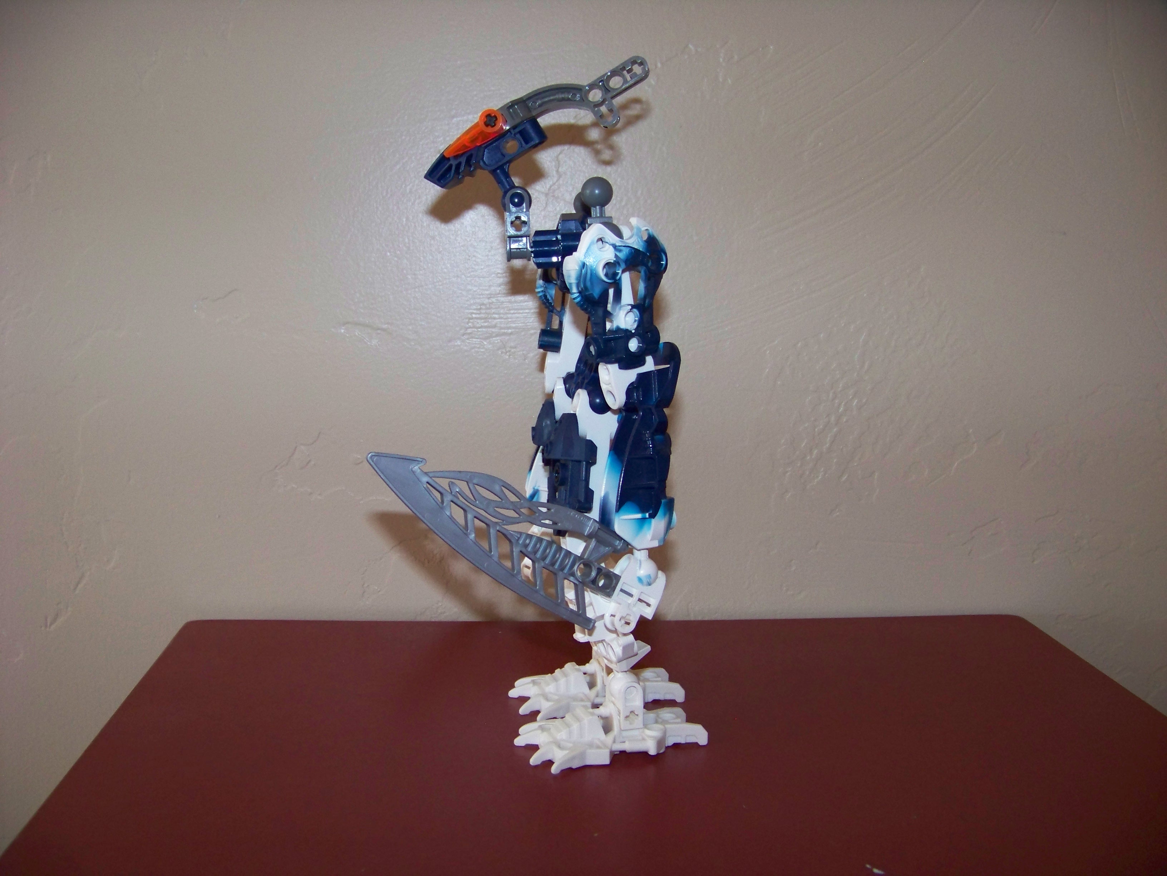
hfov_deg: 51.4
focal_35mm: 36
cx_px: 584
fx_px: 1214
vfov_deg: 39.7
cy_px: 438
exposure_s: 1/30
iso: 200
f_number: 2.8
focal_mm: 5.85
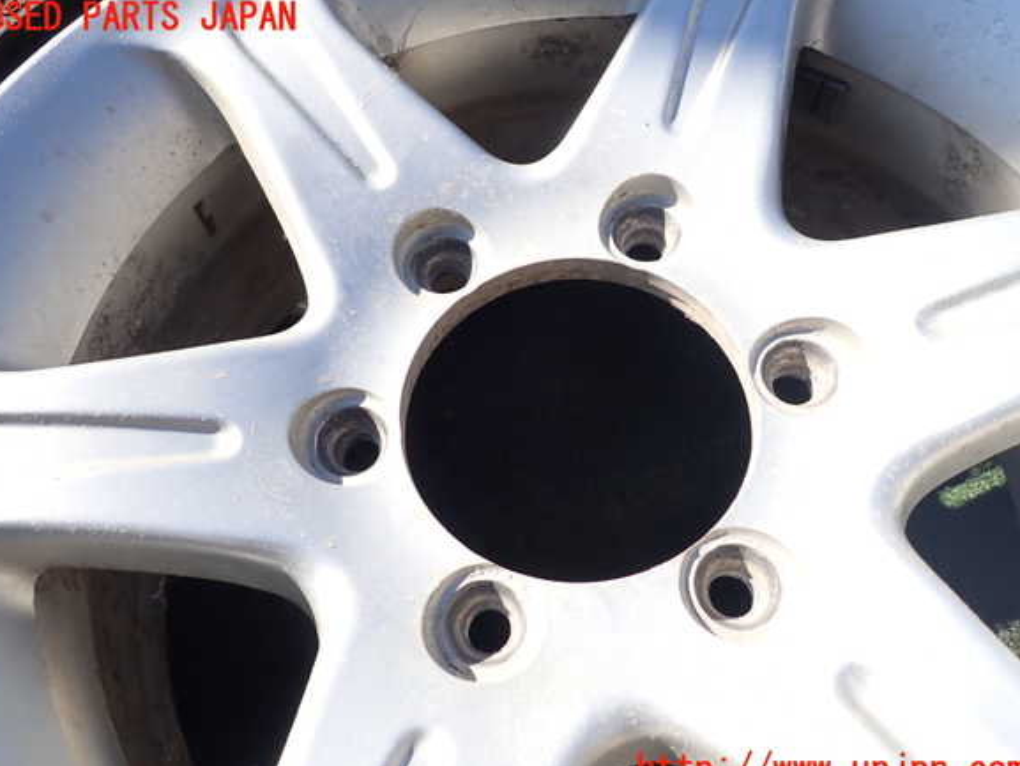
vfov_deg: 53.1
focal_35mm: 26
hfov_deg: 67.3
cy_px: 394
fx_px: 766
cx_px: 506
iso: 100
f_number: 2.8
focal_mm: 4.5
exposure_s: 1/640
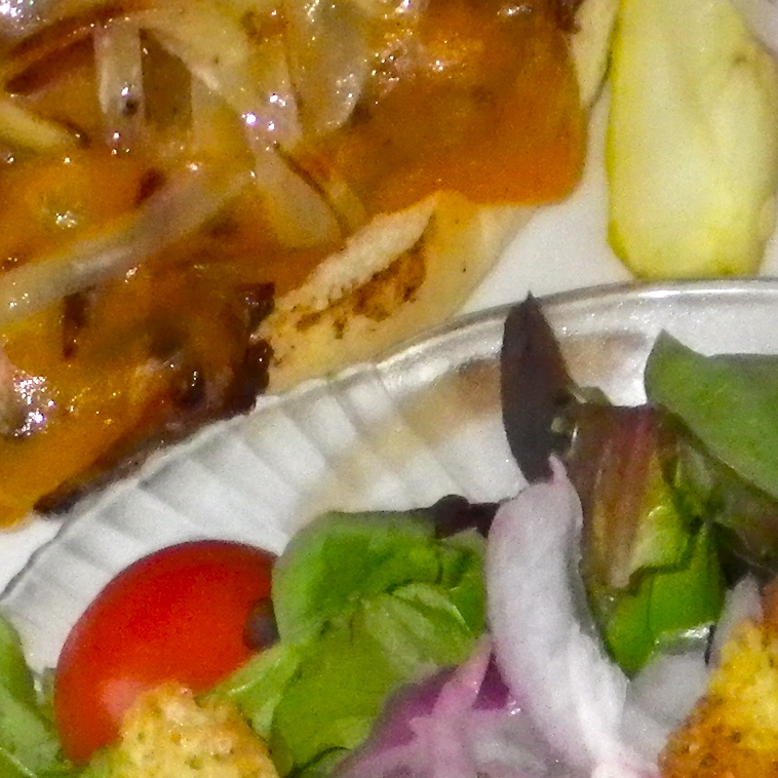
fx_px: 4806
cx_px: 581
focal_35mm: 189
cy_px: 628
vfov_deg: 9.2
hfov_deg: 9.2
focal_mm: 7.5
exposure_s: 1/60
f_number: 4.2
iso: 400
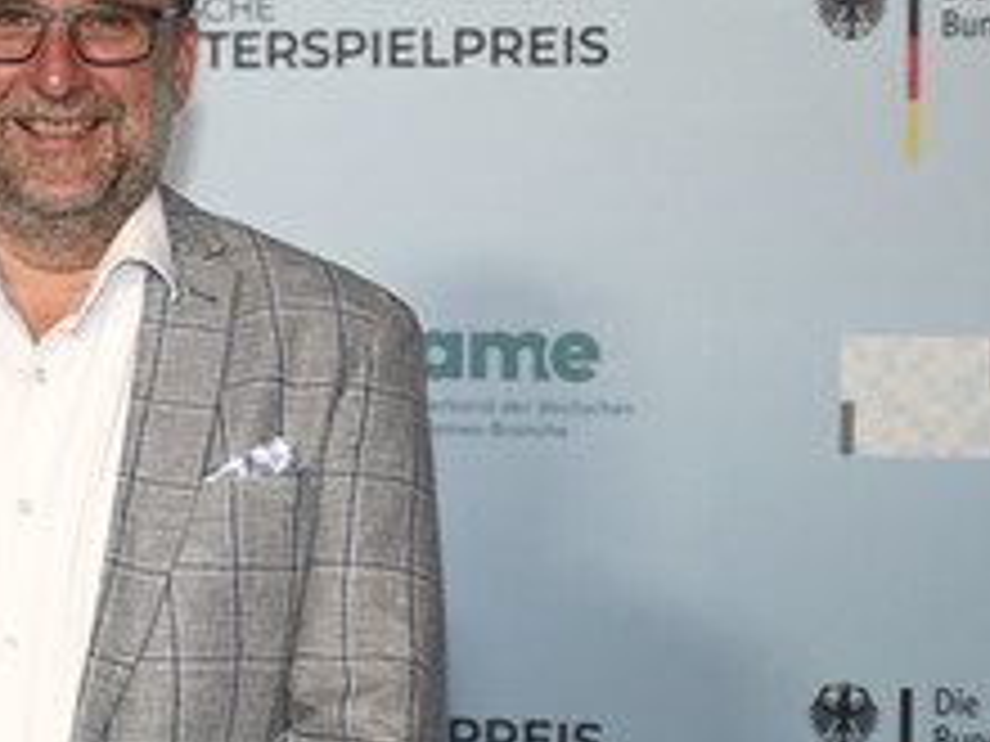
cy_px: 454
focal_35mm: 122
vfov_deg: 12.1
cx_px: -11
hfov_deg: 15.8
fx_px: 3489
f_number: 4
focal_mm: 62
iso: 1000
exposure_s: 1/160
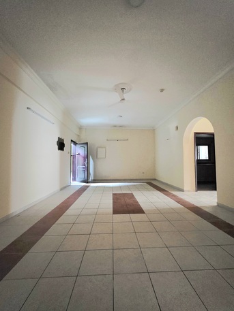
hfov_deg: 89.9
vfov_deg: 106.2
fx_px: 117
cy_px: 156
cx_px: 117
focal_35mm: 13
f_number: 1.9
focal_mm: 2.2
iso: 2000
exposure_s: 1/25.1
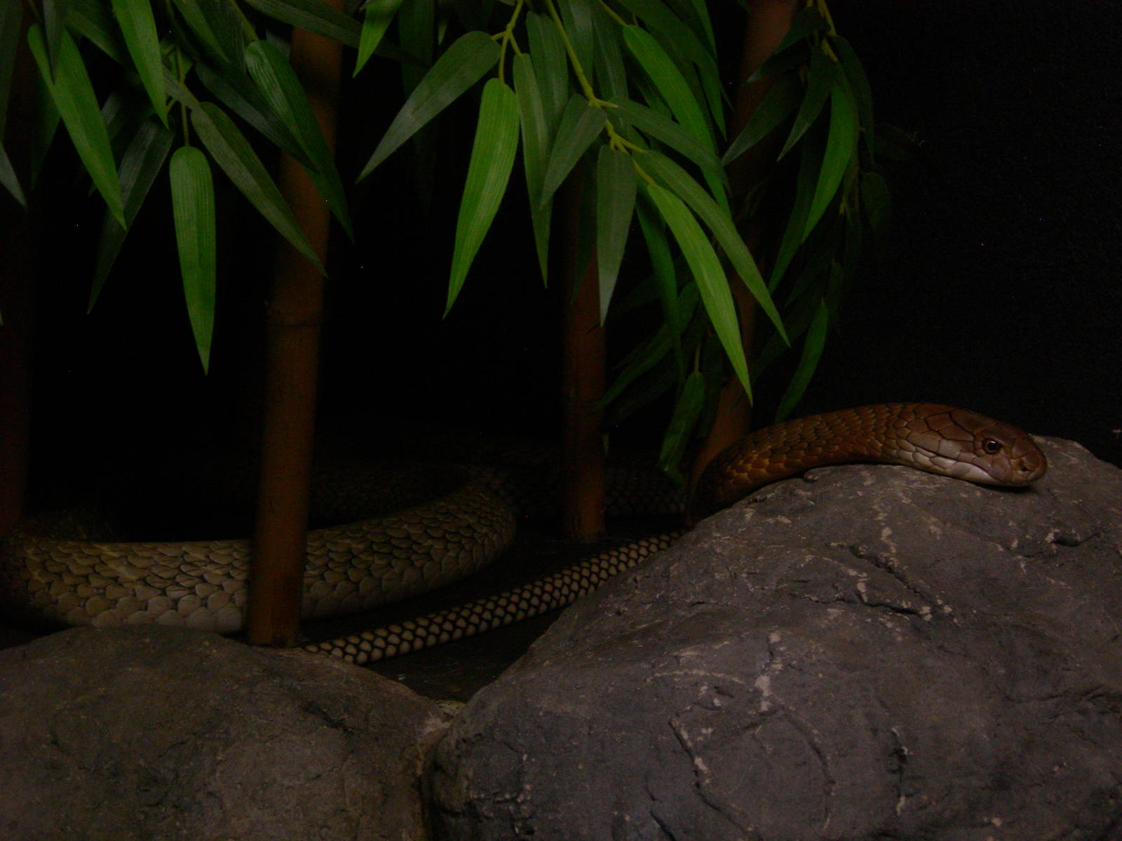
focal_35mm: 72
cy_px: 420
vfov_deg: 20.4
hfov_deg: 27.0
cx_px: 561
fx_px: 2334
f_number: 3.7
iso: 200
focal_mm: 14.9
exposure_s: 1/60
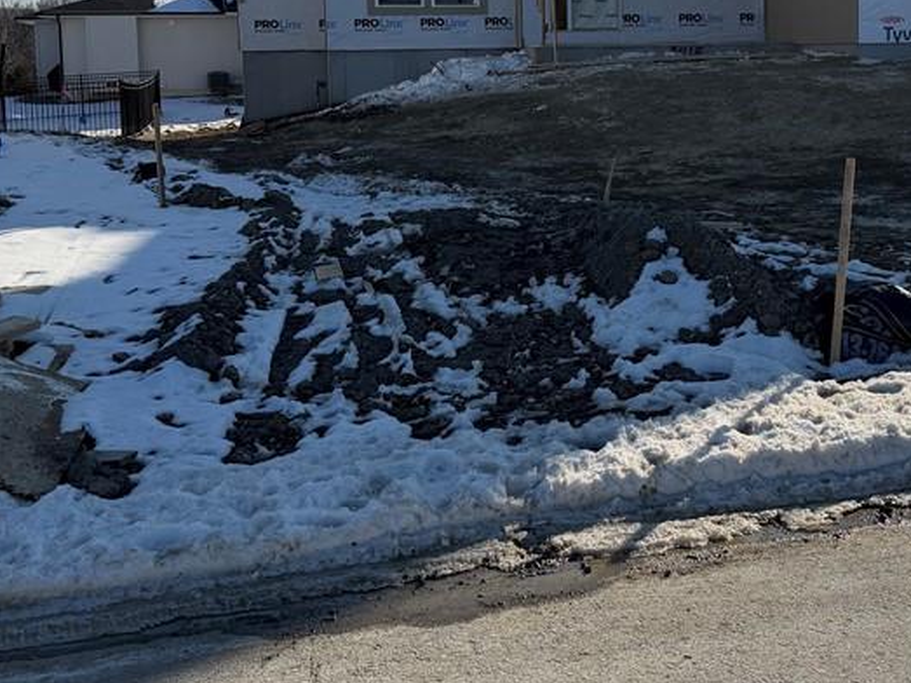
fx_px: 1237
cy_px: 131
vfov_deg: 30.1
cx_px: 625
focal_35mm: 47
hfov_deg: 39.8
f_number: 1.78
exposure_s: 1/9091
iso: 100
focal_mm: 6.76
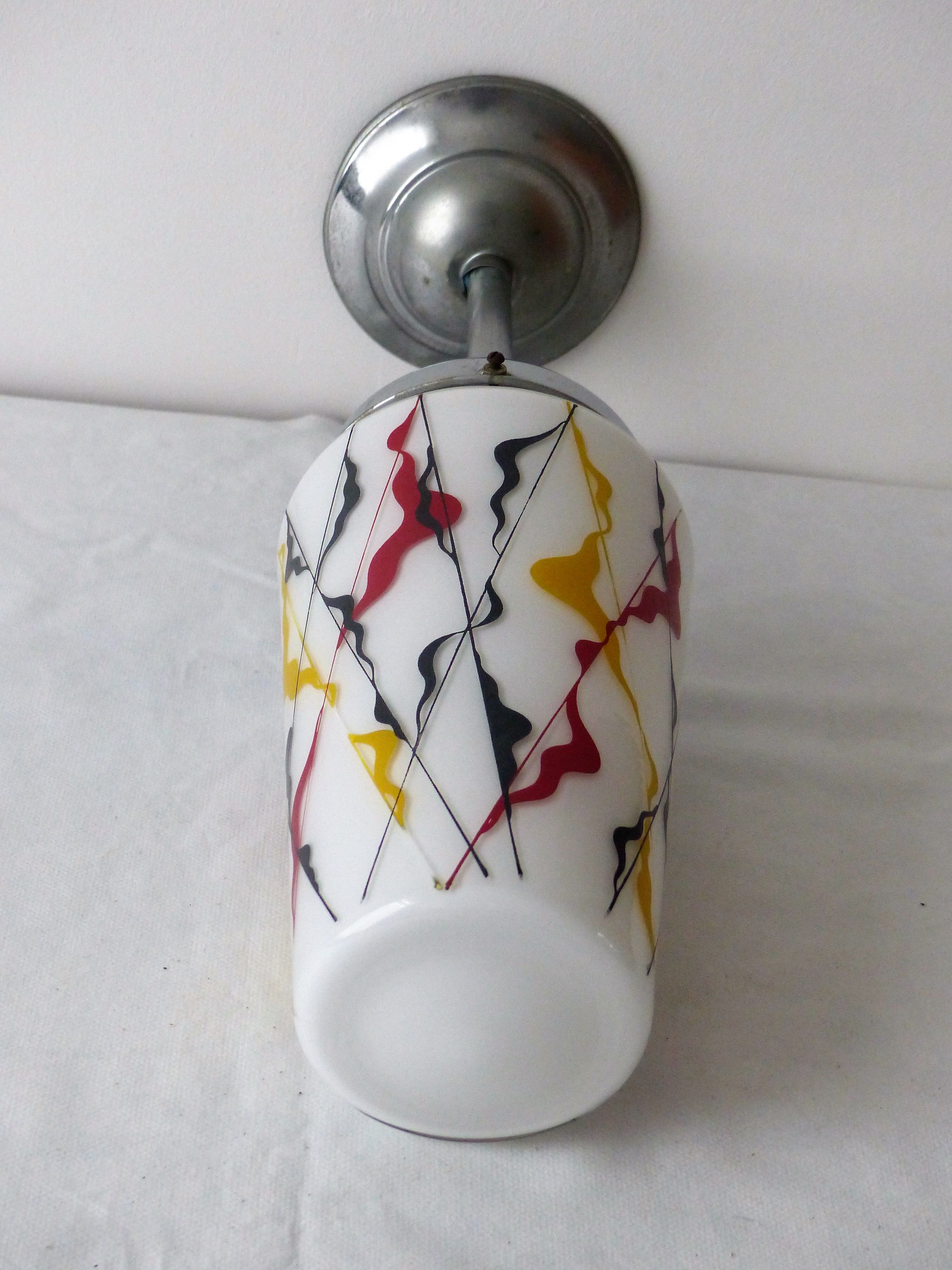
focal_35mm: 61
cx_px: 476
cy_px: 635
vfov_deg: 31.7
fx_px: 2237
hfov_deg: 24.0
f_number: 2.8
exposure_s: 1/40
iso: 400
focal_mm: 10.5
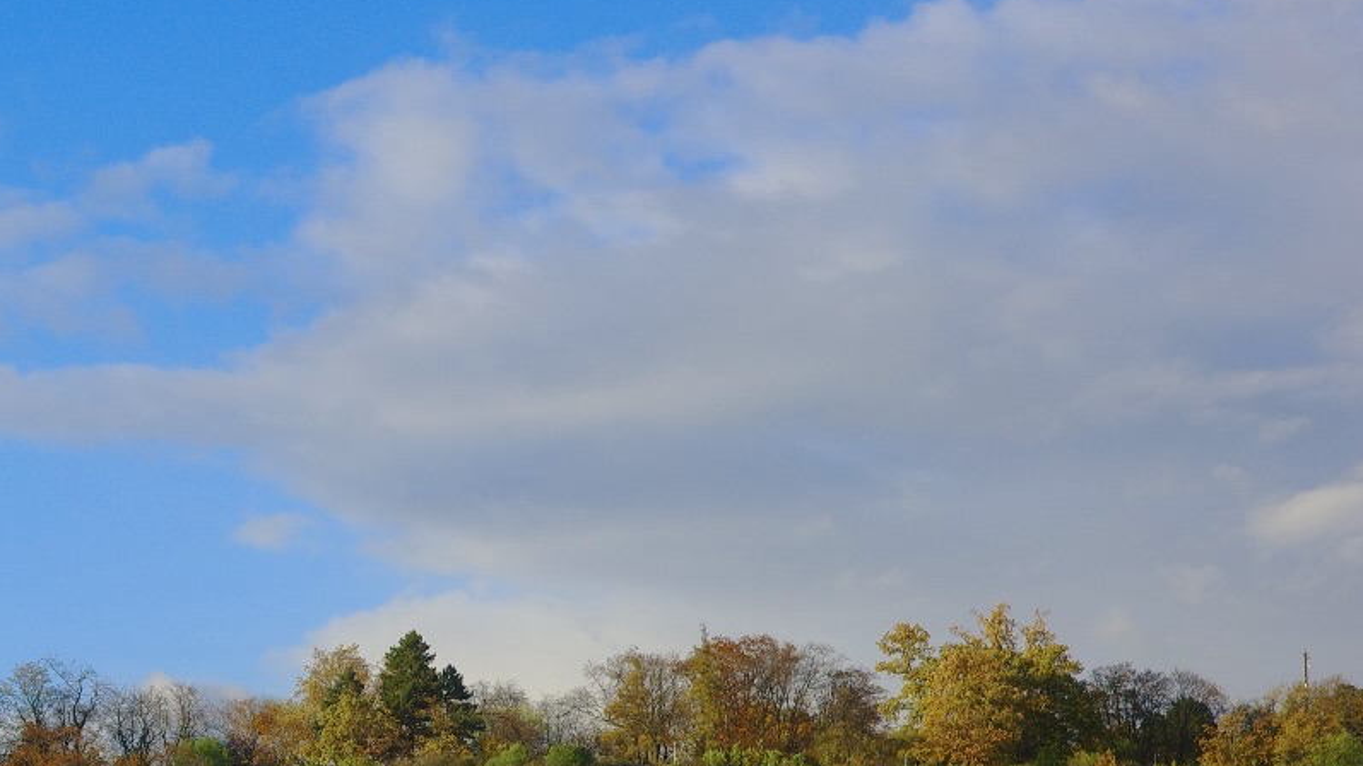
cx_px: -219
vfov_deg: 11.9
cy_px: 699
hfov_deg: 20.0
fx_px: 3650
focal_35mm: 101
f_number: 5
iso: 100
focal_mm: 26
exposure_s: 1/320
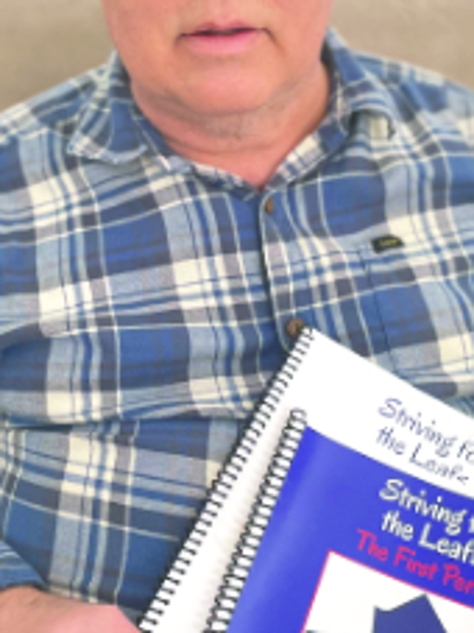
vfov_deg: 36.7
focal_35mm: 52
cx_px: 215
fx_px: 950
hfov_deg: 28.0
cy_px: 244
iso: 200
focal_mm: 4.2
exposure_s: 1/60
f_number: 1.6
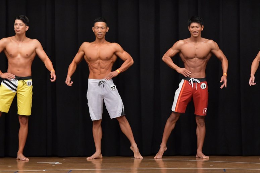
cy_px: 86
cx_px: 130
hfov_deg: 8.6
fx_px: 1733
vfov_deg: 5.7
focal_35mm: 240
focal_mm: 160
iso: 6400
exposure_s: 1/400
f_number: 5.6
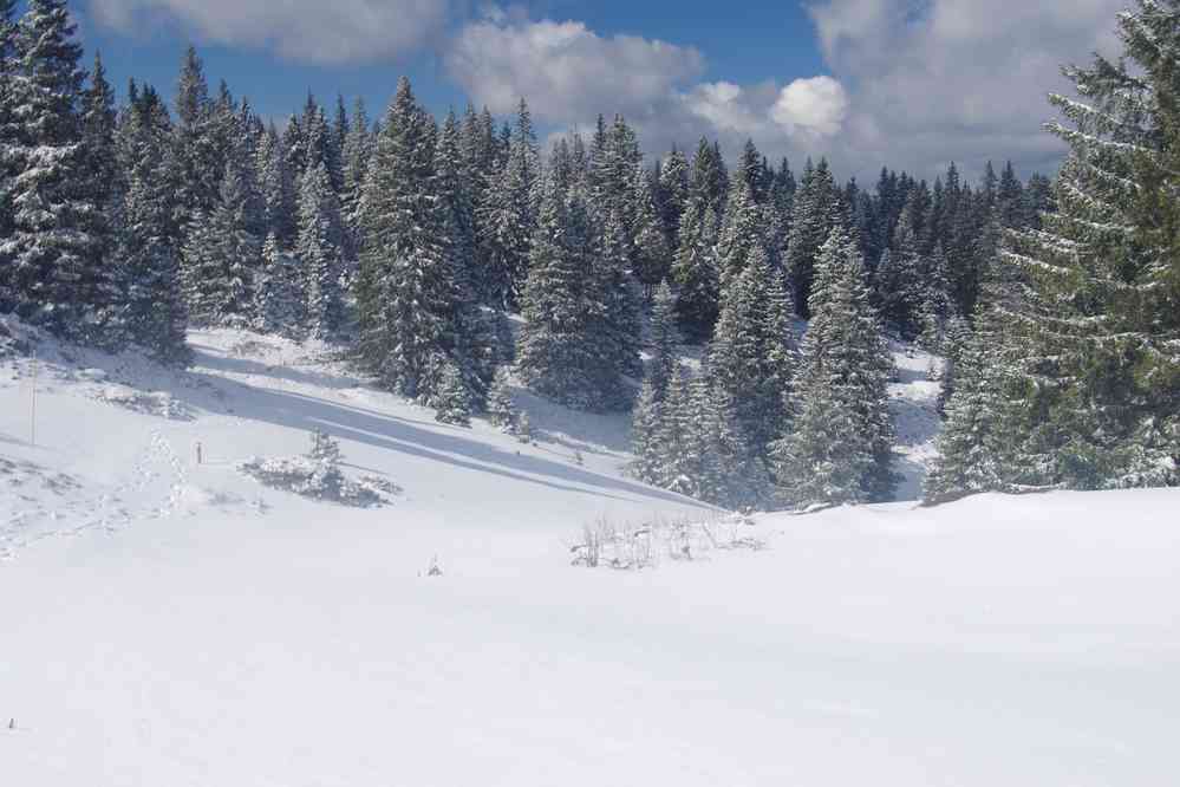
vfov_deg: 36.9
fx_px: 1180
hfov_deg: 53.1
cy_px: 394
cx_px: 590
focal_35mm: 36
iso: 200
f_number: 11
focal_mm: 24
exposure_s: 1/125
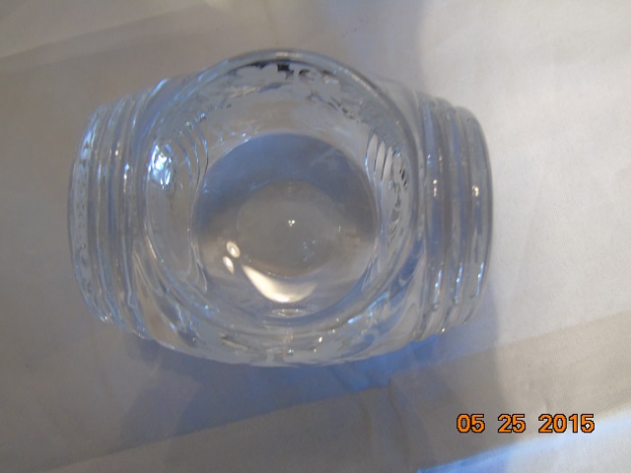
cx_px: 316
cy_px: 236
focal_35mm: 29
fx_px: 529
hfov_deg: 61.7
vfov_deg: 48.2
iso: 320
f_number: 3.6
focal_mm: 5.2
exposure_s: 1/30
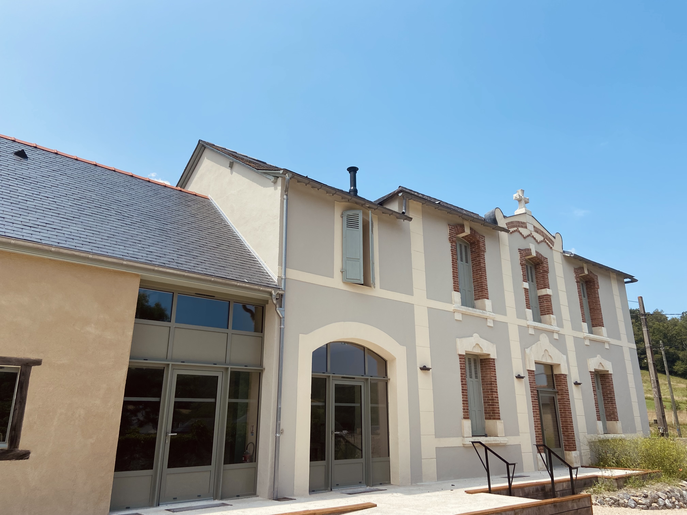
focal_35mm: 26
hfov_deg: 67.3
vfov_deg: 53.1
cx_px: 344
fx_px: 516
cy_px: 258
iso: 32
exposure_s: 1/2967
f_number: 1.8
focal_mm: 4.25
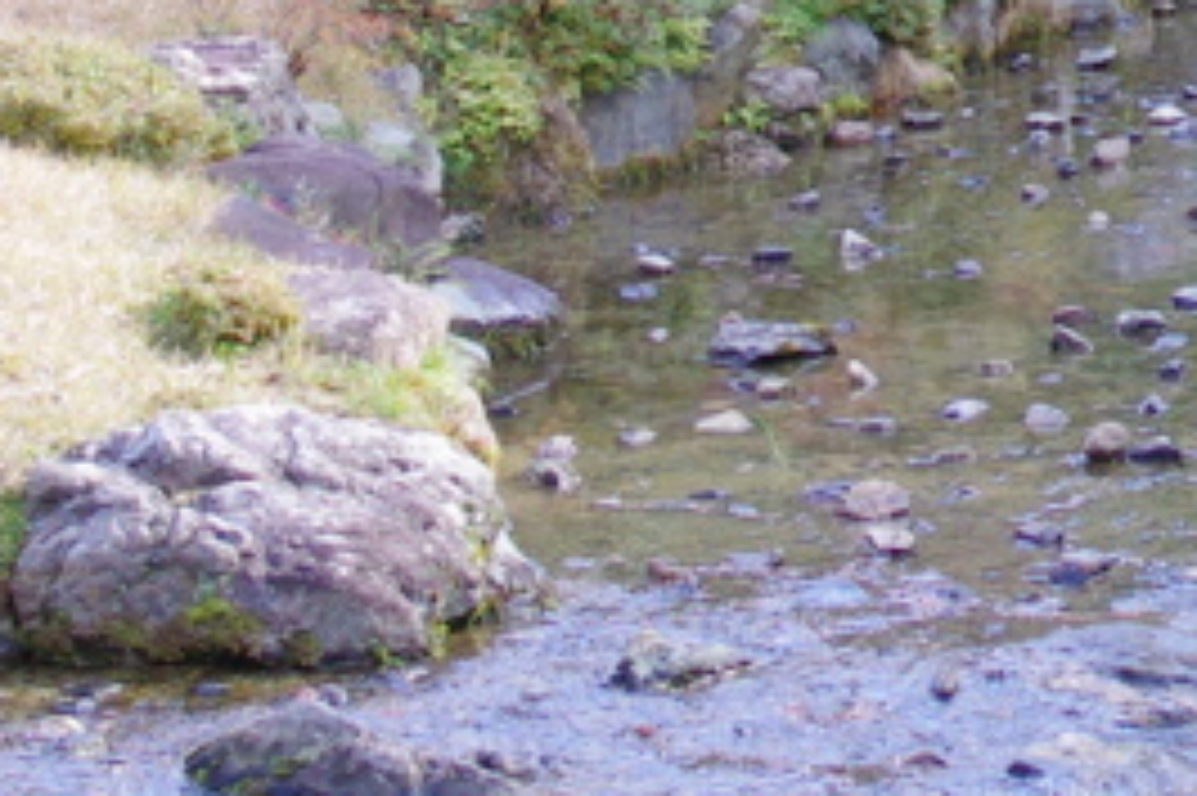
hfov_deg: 11.1
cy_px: -702
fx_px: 5881
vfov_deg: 7.5
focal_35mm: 177
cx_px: 1845
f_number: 4.5
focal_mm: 31
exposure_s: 1/200
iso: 400
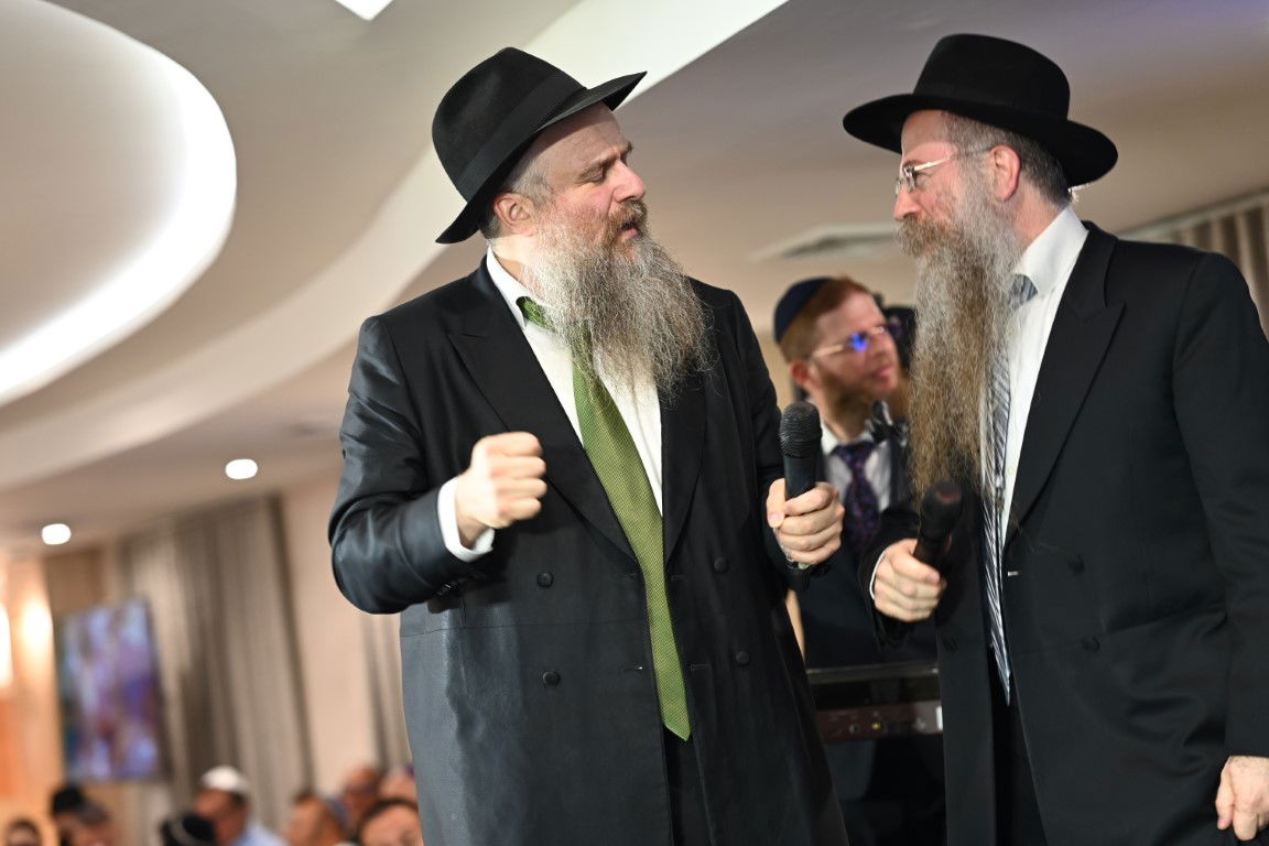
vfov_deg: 16.1
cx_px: 634
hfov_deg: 23.9
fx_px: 2996
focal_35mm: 85
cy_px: 423
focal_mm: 85
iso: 1000
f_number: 2.8
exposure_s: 1/100
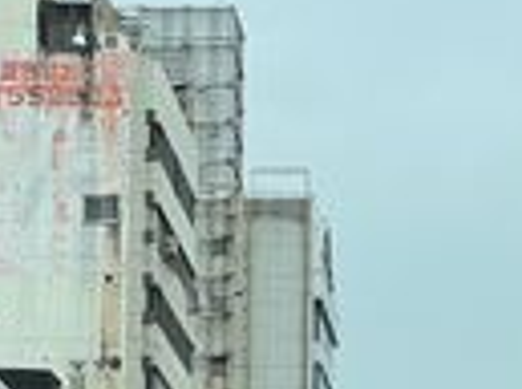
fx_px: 2993
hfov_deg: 9.9
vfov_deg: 7.3
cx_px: 409
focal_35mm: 199
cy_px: 547
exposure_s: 1/1292
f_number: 2.2
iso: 20
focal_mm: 7.5
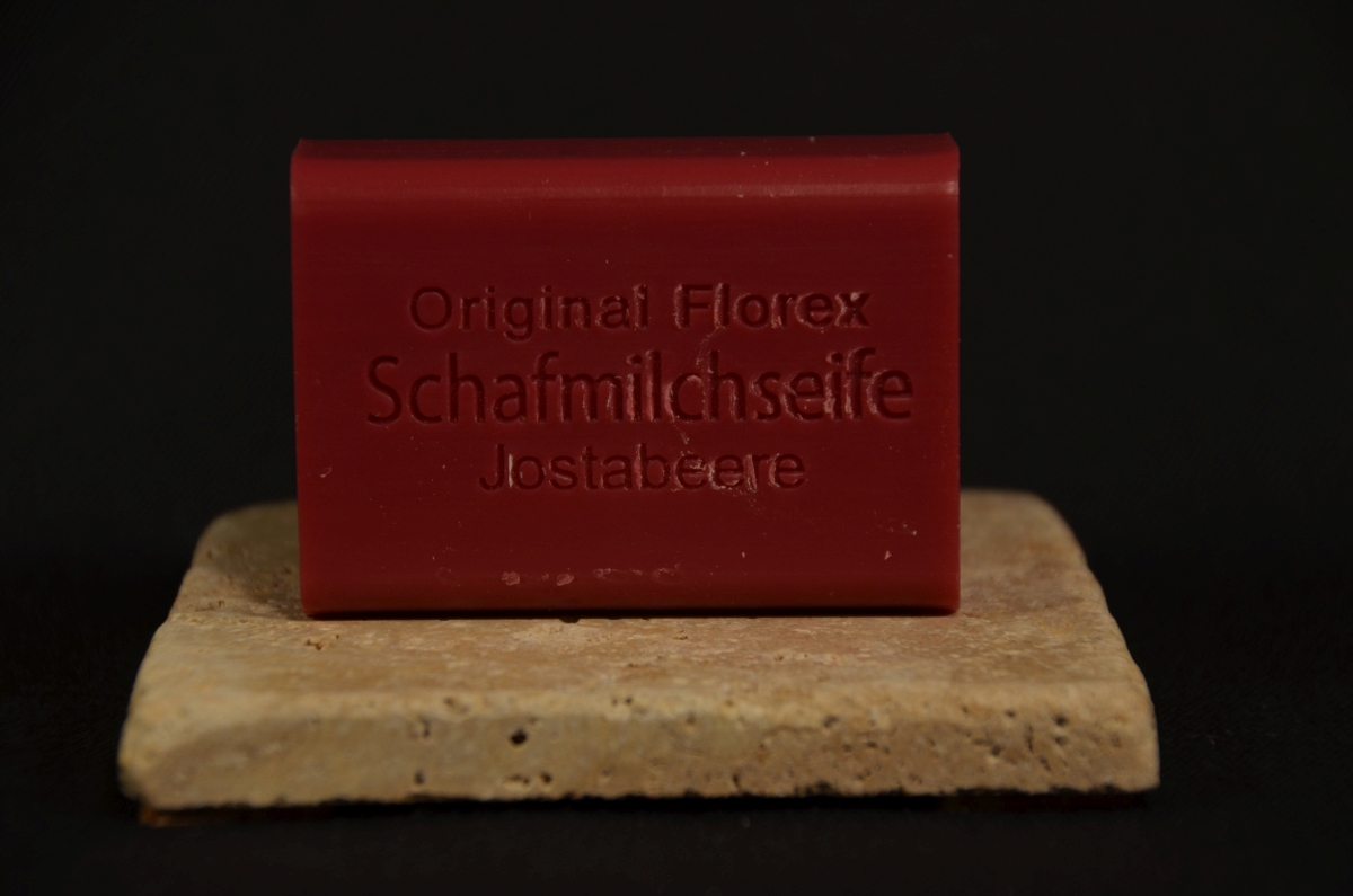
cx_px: 676
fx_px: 5176
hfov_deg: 14.9
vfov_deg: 9.9
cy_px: 448
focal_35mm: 138
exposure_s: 1/400
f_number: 5.6
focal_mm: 92
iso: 400
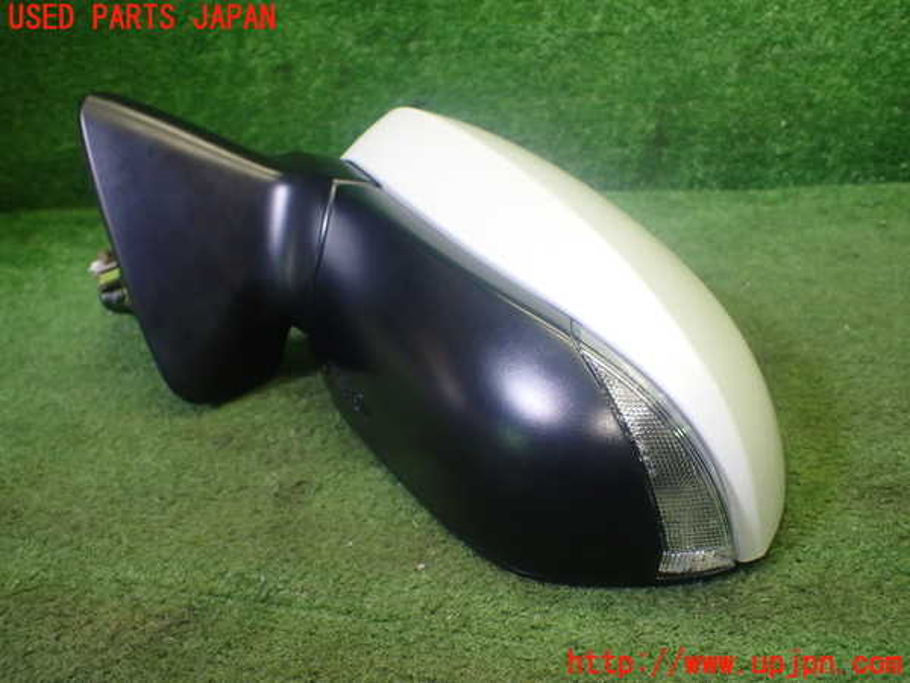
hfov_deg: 60.0
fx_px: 789
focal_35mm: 30
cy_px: 342
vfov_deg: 46.8
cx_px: 455
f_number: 2.3
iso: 320
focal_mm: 5.4
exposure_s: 1/125
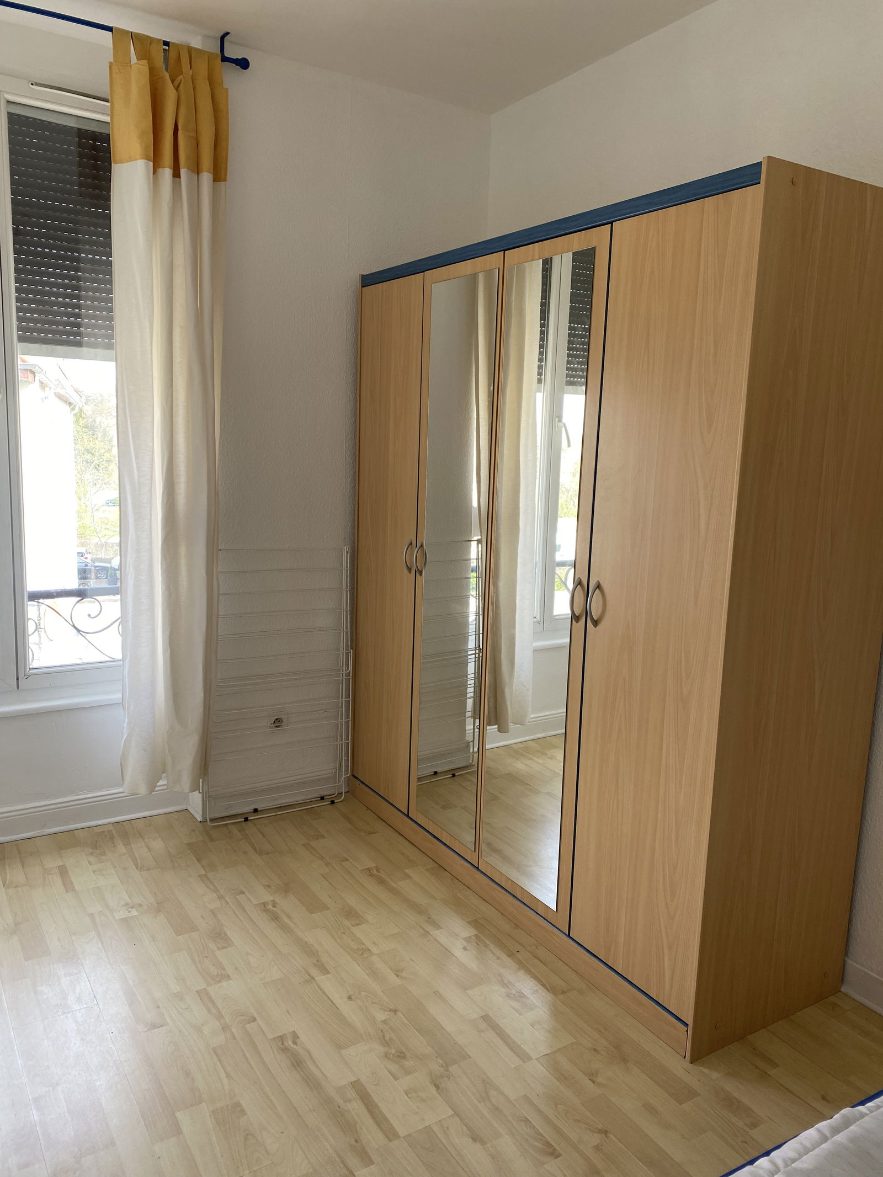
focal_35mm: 26
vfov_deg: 67.3
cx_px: 442
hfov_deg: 53.1
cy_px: 588
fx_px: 884
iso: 80
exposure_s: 1/121
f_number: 1.8
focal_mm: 4.25
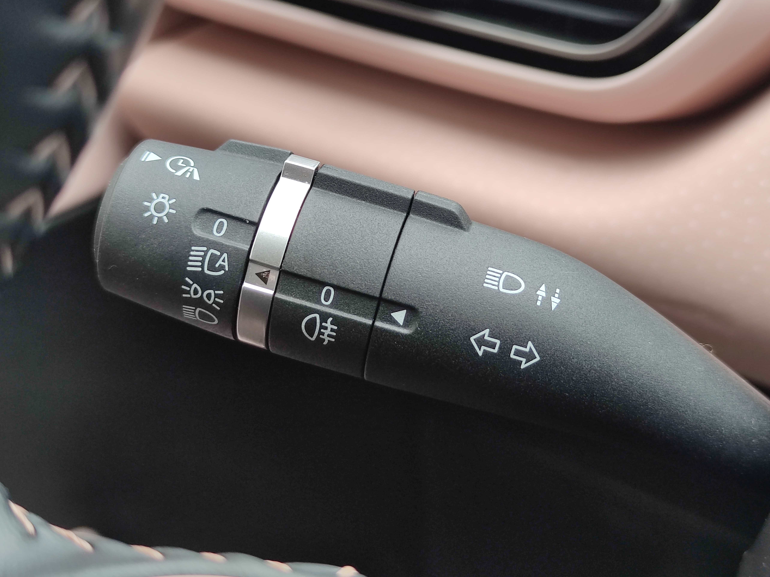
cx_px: 407
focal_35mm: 54
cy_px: 275
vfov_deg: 27.0
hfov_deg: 35.5
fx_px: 1201
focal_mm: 6.72
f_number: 1.69
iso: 51
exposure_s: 1/100
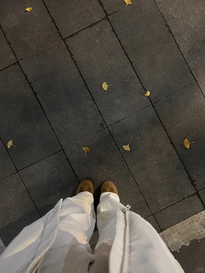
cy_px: 136
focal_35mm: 26
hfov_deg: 53.1
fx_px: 205
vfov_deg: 67.3
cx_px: 102
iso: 640
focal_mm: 5.1
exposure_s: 1/25
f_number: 1.6
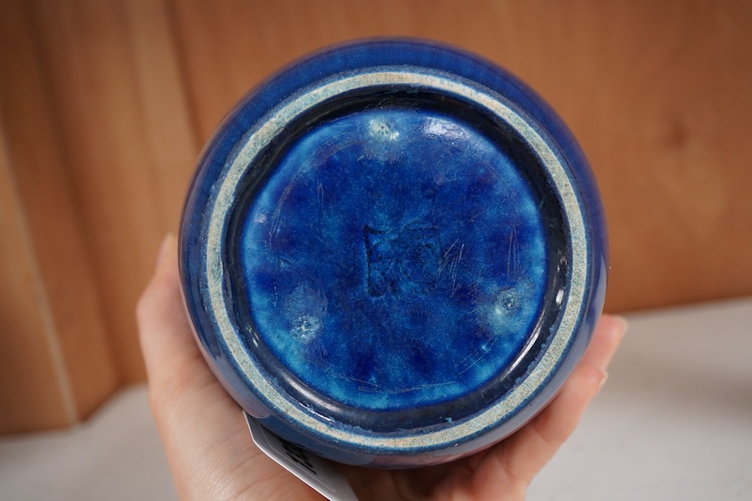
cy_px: 250
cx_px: 376
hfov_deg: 43.6
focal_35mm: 45
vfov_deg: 29.9
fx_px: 940
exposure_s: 1/125
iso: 1250
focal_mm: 30
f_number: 7.1
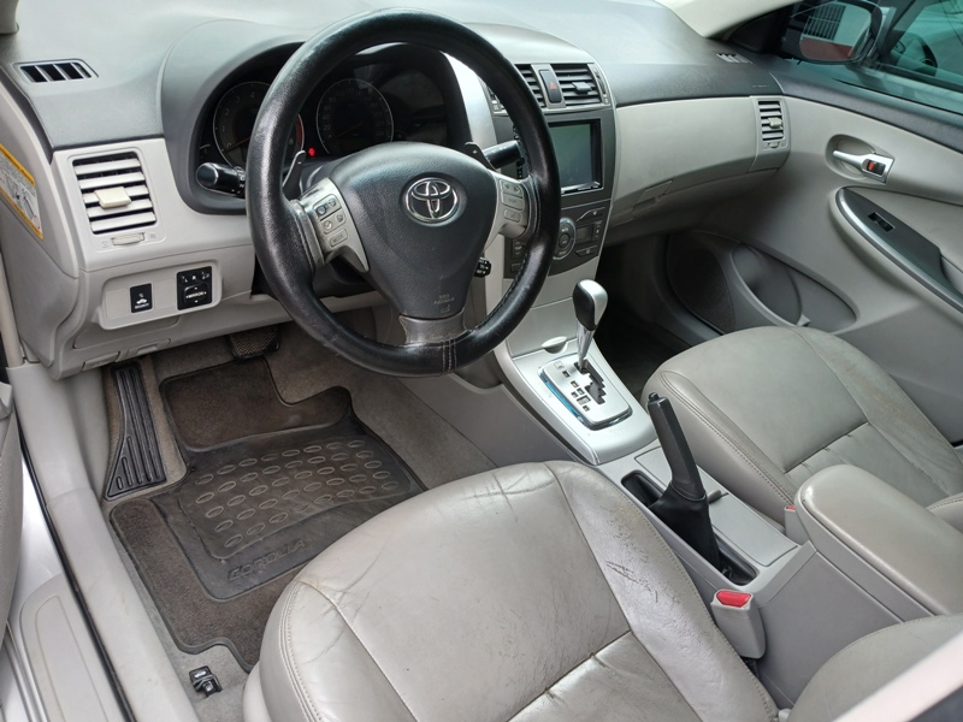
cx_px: 482
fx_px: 723
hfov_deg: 67.3
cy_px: 361
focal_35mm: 26
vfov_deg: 53.1
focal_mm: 3.98
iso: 32
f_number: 1.8
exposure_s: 1/60
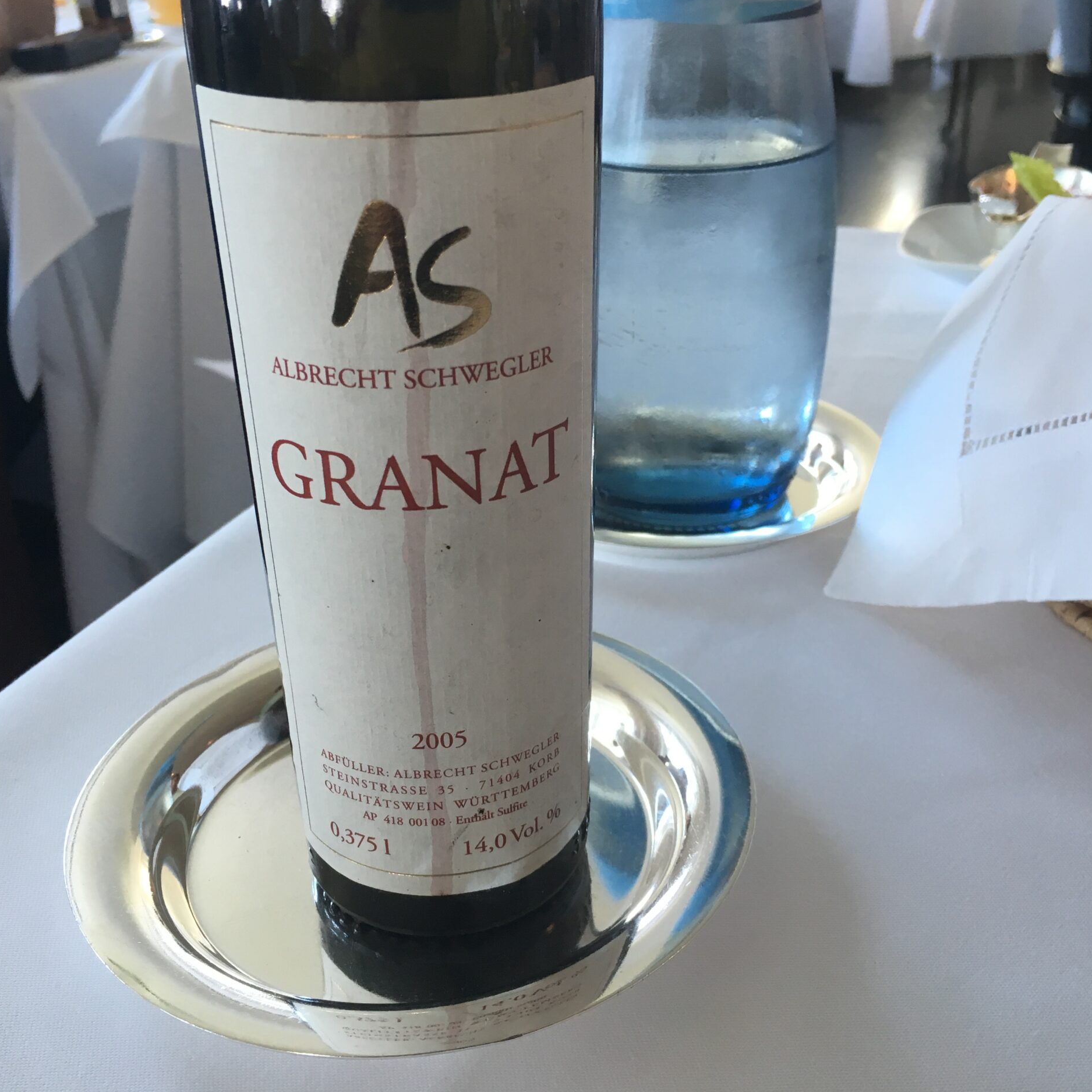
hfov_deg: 47.2
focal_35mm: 35
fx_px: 1249
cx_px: 575
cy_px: 546
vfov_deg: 47.2
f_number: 2.2
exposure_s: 1/33
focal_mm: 4.15
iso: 32
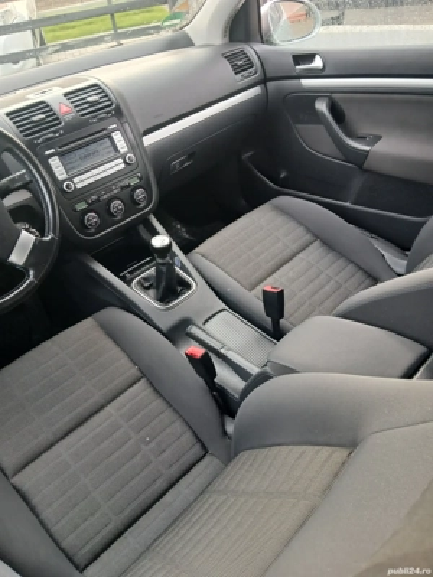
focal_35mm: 26
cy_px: 288
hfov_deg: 53.1
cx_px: 216
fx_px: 434
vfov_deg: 67.3
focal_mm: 3.98
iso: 100
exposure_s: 1/50
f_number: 1.8
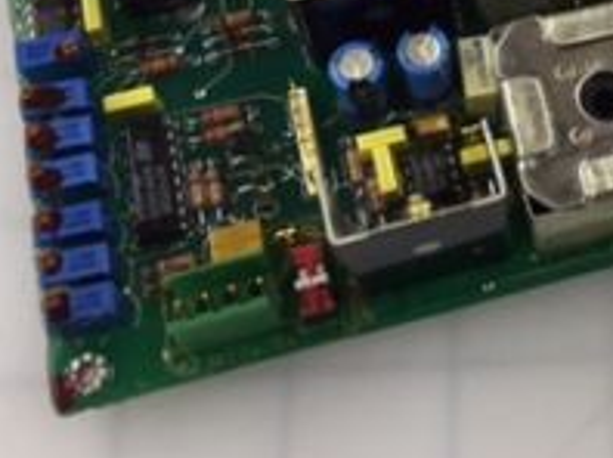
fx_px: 1556
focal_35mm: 88
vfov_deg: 16.1
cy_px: -96
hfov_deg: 21.2
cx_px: 672
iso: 32
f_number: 2.2
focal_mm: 4.15
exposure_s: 1/30
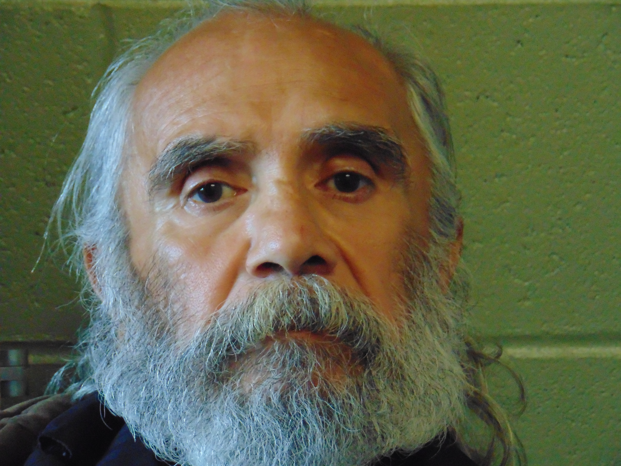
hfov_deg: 9.7
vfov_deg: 7.3
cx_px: 310
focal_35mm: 203
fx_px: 3642
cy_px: 233
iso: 800
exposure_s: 1/40
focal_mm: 36.4
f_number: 4.1
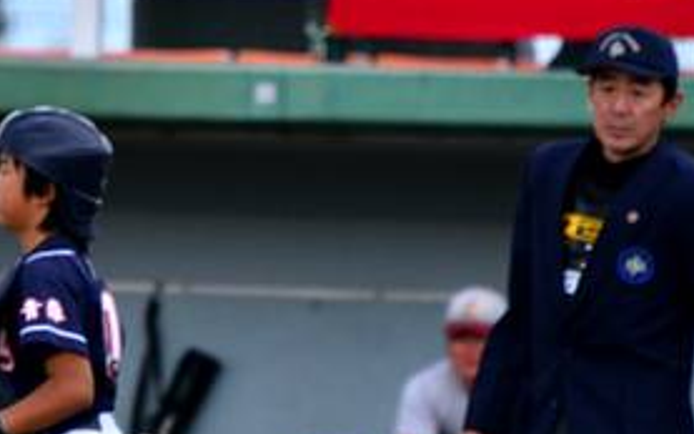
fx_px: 24980
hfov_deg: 1.6
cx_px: 35
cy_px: 447
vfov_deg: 1.0
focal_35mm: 1321
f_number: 5.6
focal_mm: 300
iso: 400
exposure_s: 1/1000
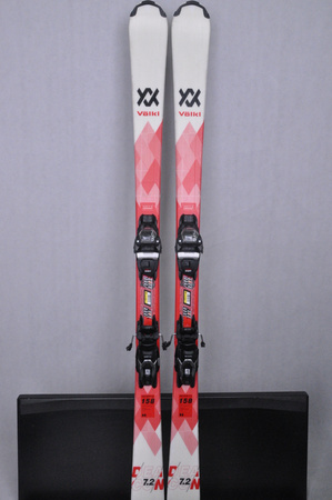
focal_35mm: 33
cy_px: 250
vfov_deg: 57.3
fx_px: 458
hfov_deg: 39.9
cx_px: 166
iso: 3200
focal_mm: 22
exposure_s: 1/125
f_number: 9.5
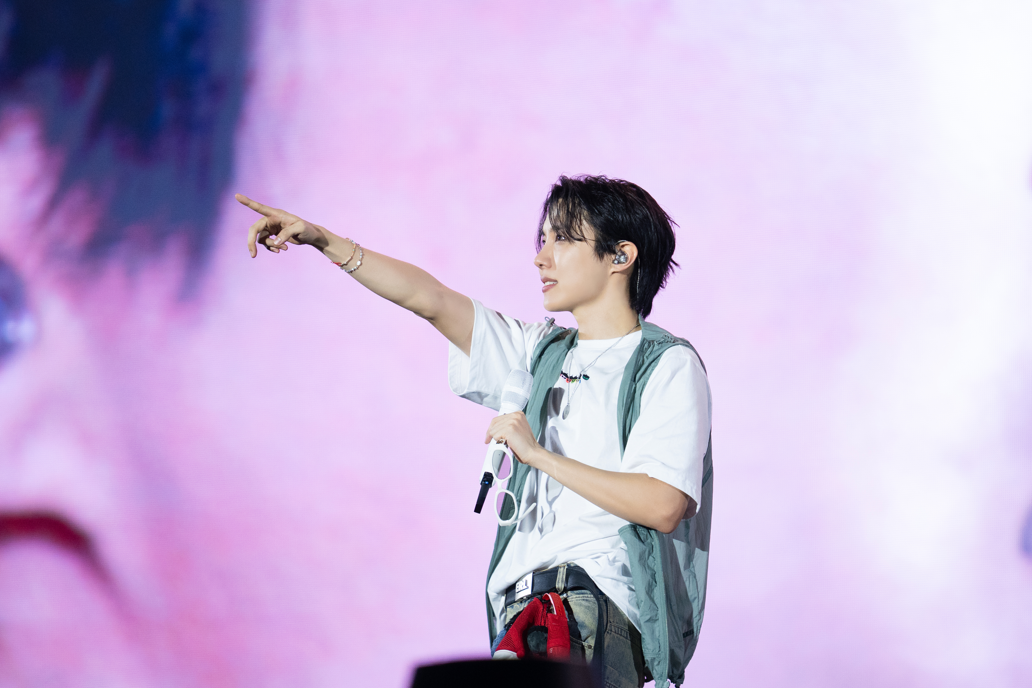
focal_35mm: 301
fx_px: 8628
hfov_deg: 6.8
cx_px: 517
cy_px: 344
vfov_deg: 4.6
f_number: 2.8
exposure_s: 1/640
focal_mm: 200
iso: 1600
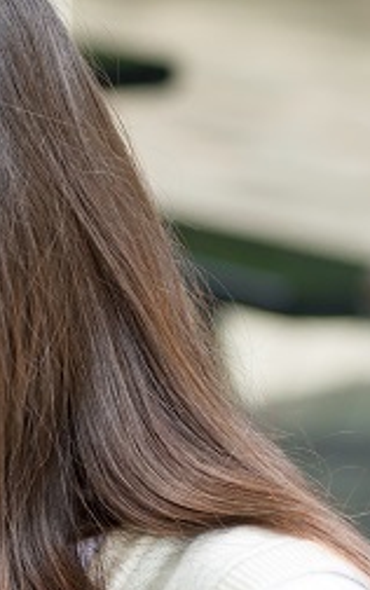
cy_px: 496
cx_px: -363
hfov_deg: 4.5
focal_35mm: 291
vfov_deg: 7.2
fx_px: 4684
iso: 640
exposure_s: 1/400
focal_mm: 80
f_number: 3.2
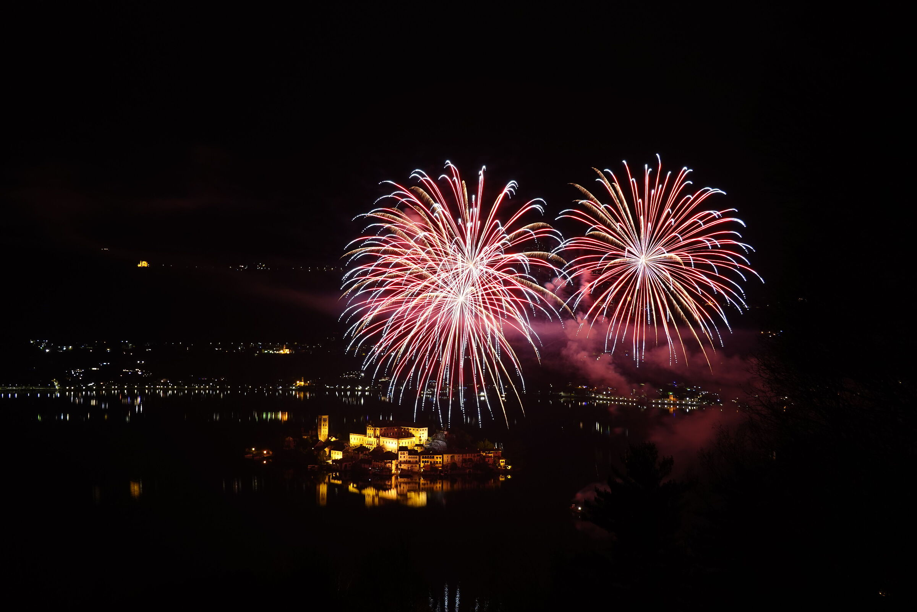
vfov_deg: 38.9
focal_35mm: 34
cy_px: 306
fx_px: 866
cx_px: 458
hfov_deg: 55.8
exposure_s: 3.2
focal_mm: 12.76
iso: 100
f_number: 4
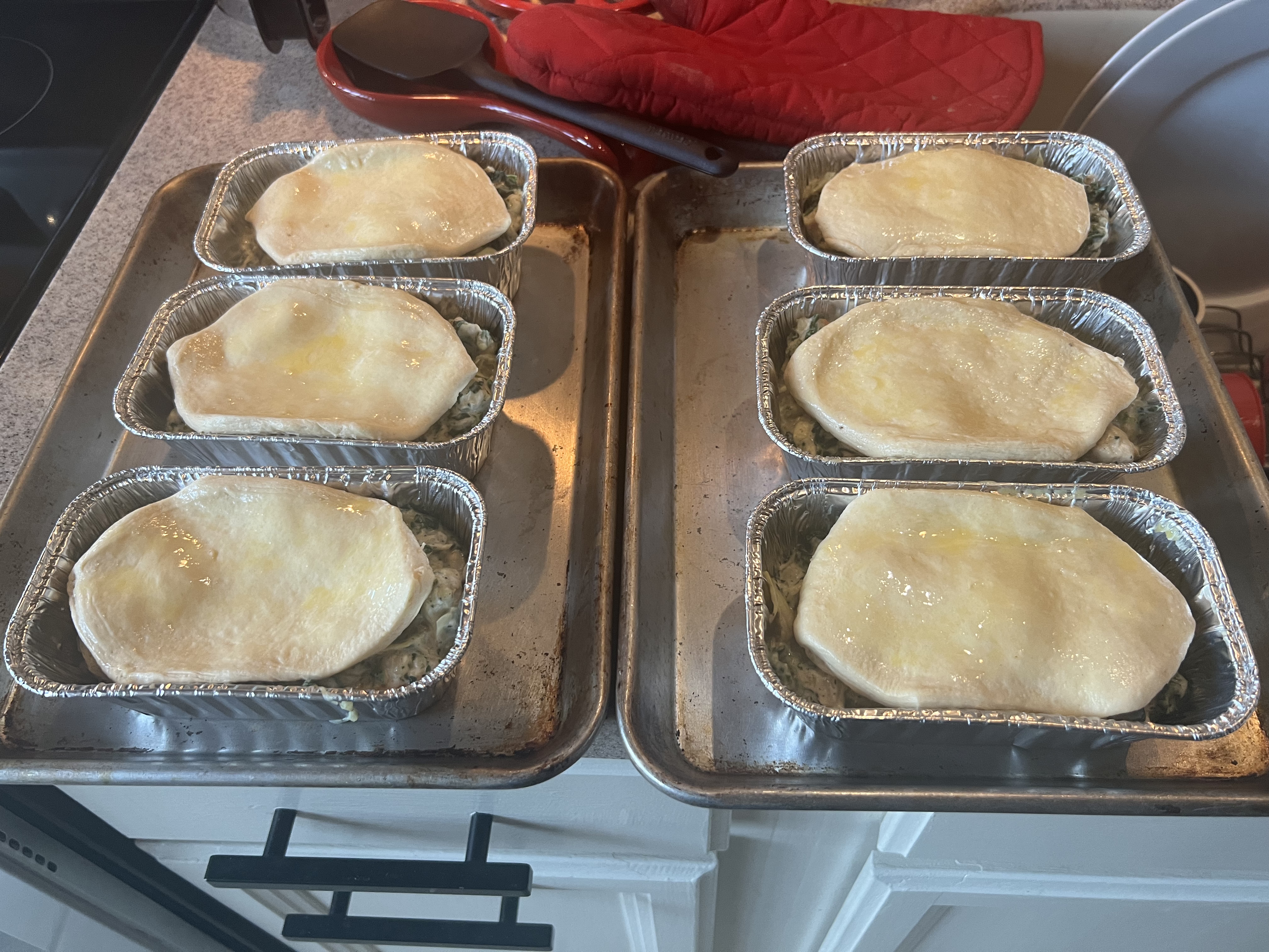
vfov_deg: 53.1
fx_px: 953
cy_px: 476
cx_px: 634
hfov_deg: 67.3
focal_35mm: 26
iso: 160
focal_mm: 5.7
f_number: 1.5
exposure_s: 1/60
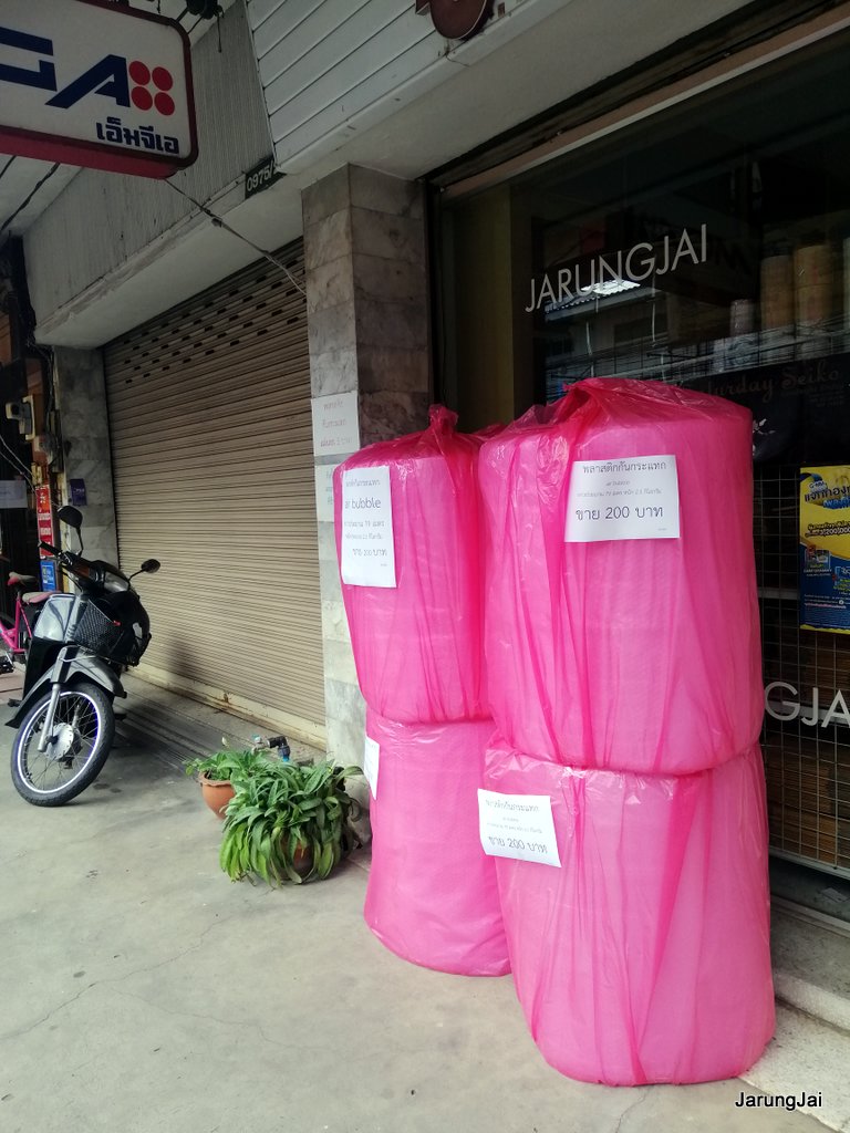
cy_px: 566
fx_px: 851
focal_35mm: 26
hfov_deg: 53.1
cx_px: 425
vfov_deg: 67.3
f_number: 2.2
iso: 50
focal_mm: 3.81
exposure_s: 1/147
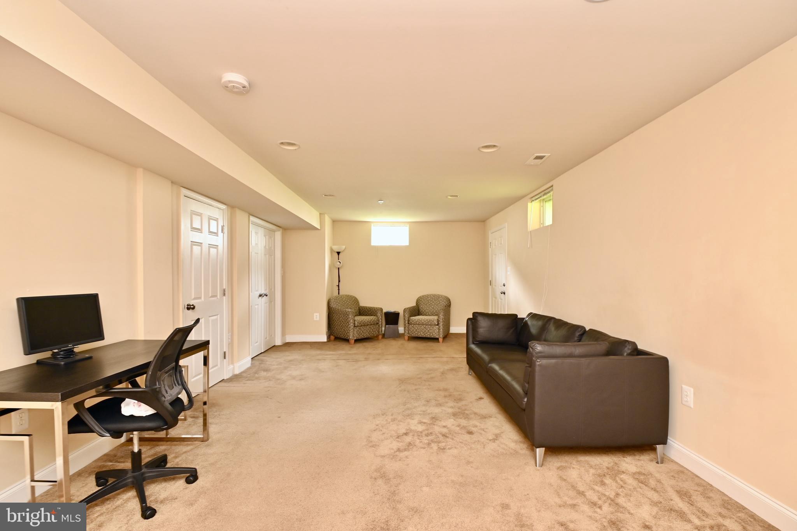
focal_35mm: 15
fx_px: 332
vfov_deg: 77.3
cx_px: 398
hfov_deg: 100.4
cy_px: 266
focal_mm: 10
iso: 320
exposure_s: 1.3
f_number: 7.1
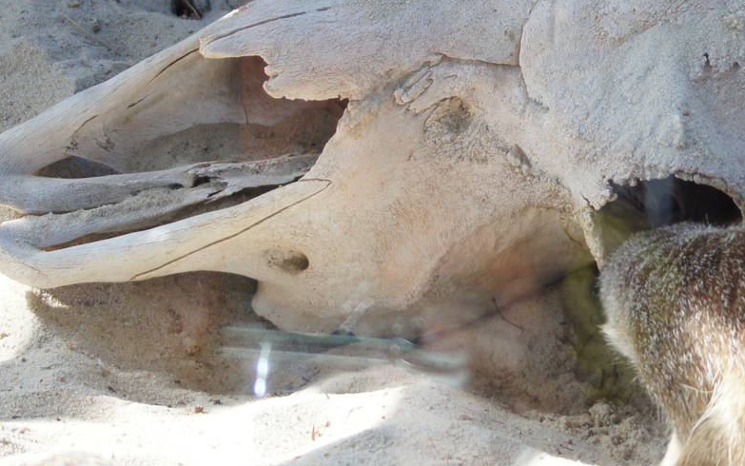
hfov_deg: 8.9
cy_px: 0
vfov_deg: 5.6
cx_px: 694
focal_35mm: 234
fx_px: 4754
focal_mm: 75
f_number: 4.5
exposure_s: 1/125
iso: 200
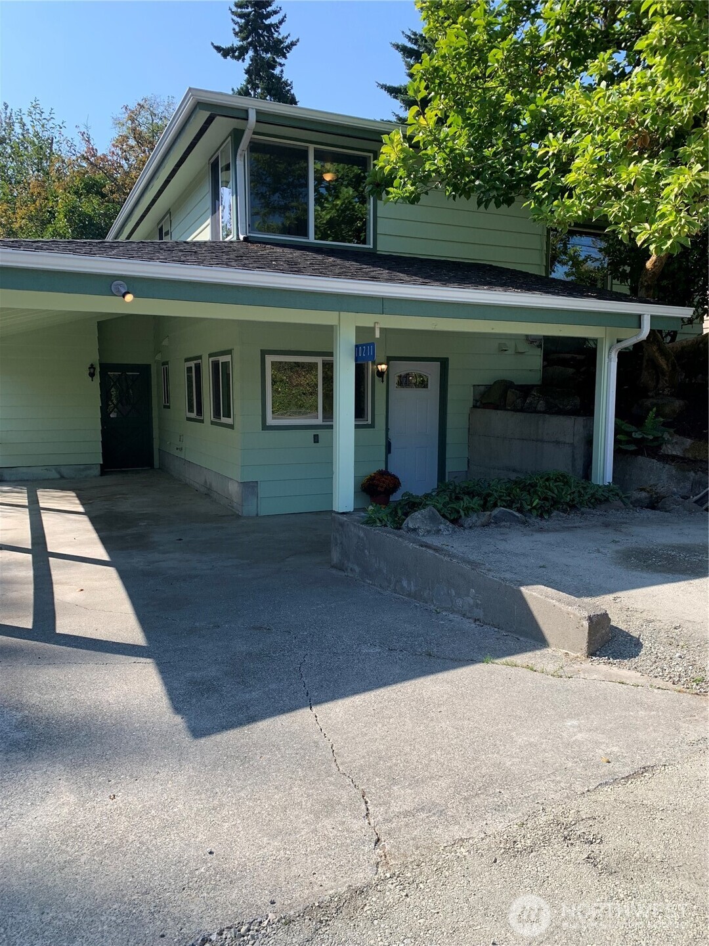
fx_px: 710
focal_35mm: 26
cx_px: 354
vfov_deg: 67.3
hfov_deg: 53.1
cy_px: 473
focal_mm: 4.25
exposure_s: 1/972
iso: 25
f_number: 1.8
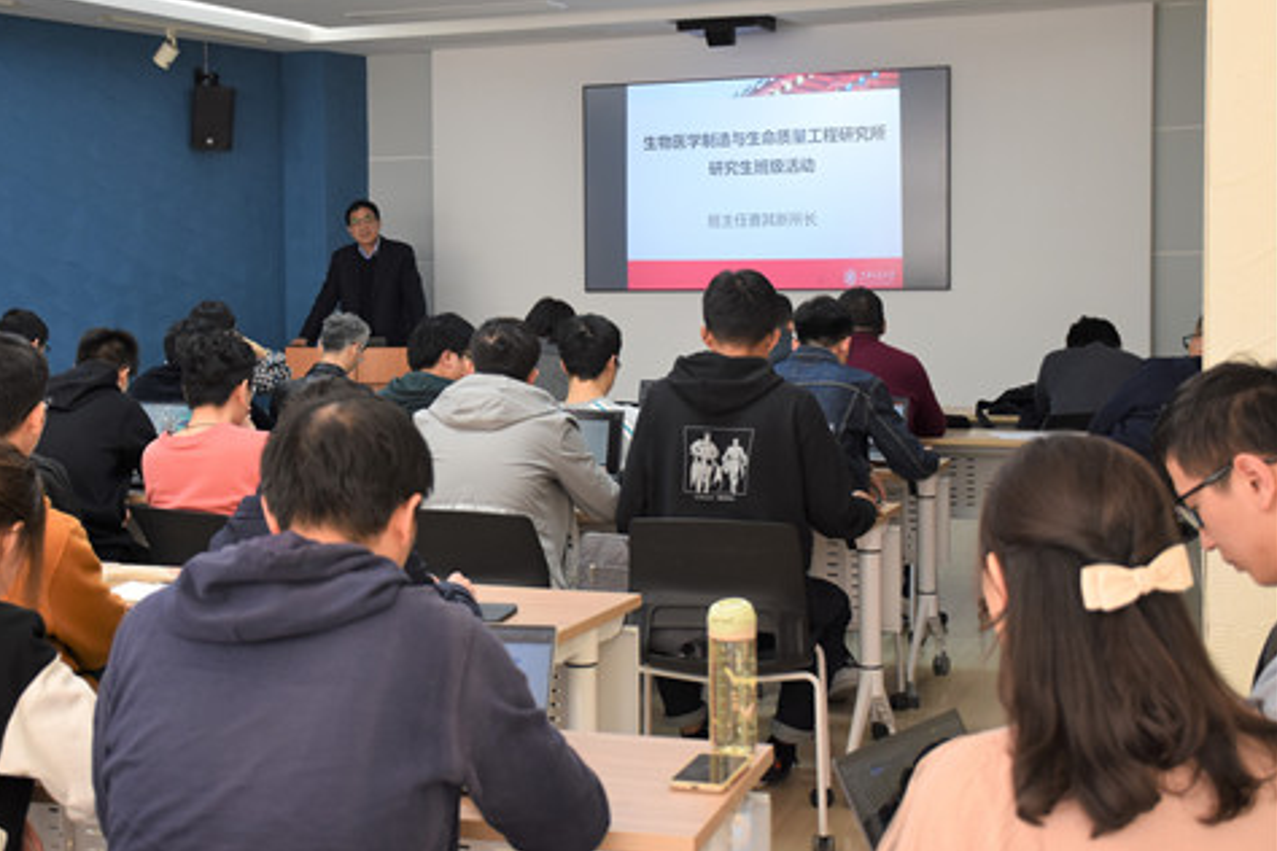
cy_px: 337
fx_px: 2022
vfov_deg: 23.7
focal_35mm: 57
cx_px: 471
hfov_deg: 34.9
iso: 450
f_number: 4
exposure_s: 1/60
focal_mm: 30
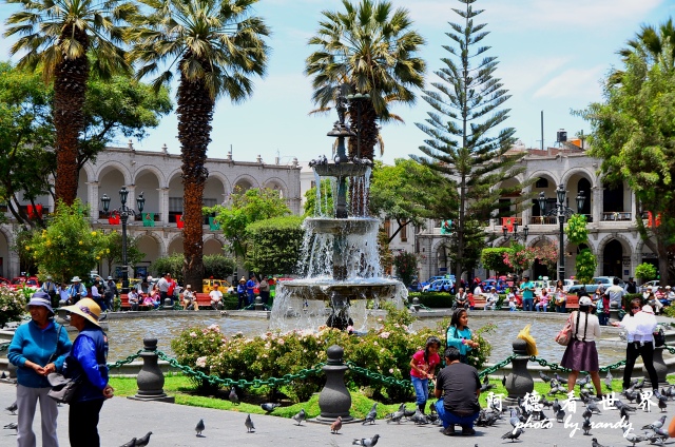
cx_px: 338
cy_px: 224
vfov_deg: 23.7
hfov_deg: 35.1
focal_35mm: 57
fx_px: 1067
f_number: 5
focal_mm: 38
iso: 100
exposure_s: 1/250
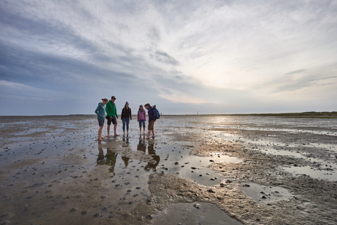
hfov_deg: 100.4
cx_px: 168
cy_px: 112
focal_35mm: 15
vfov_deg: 77.3
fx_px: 140
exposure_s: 1/250
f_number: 8
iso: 100
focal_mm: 15
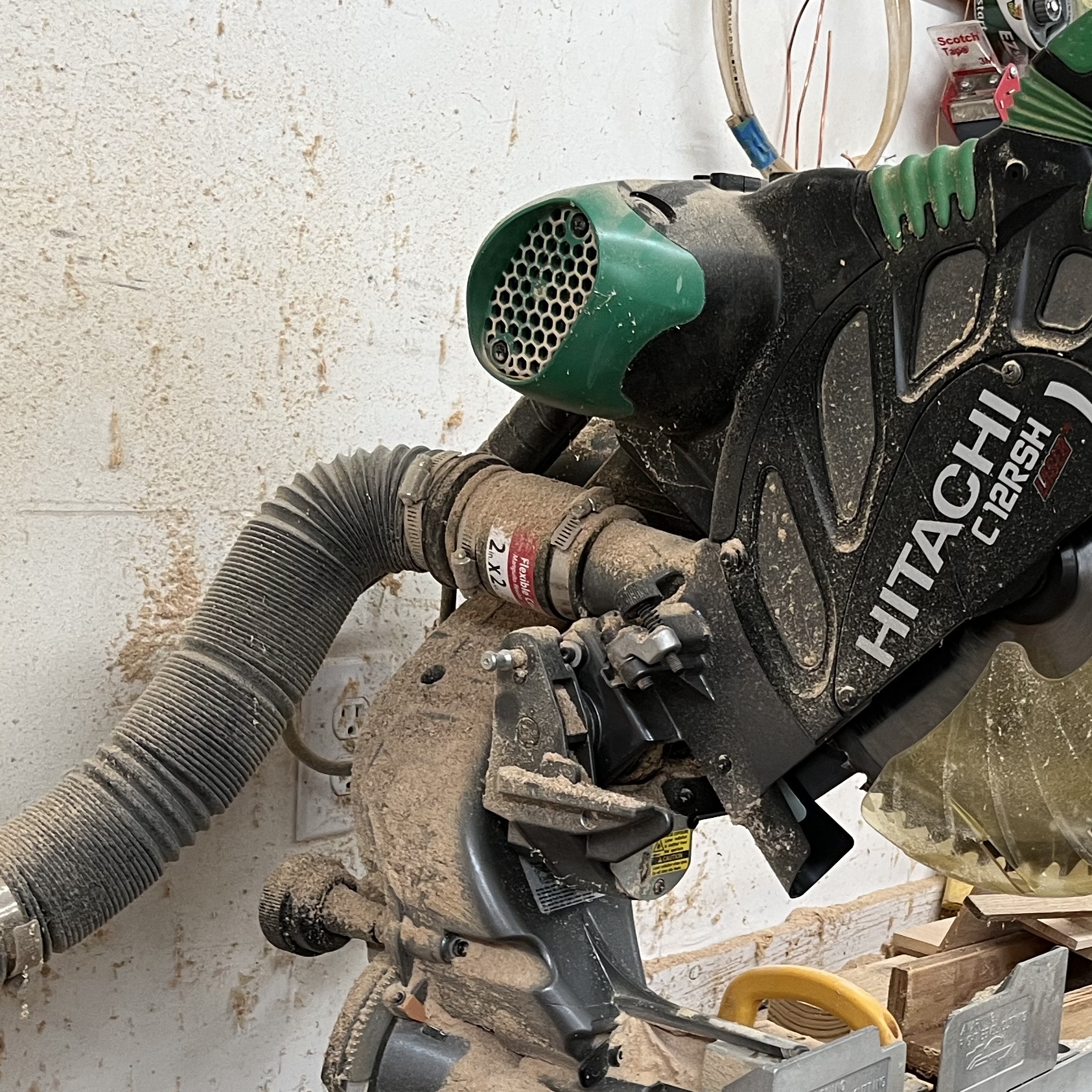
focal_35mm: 55
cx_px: 930
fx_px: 1963
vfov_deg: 30.7
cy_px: 781
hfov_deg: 30.1
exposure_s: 1/60
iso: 80
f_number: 1.6
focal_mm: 5.1
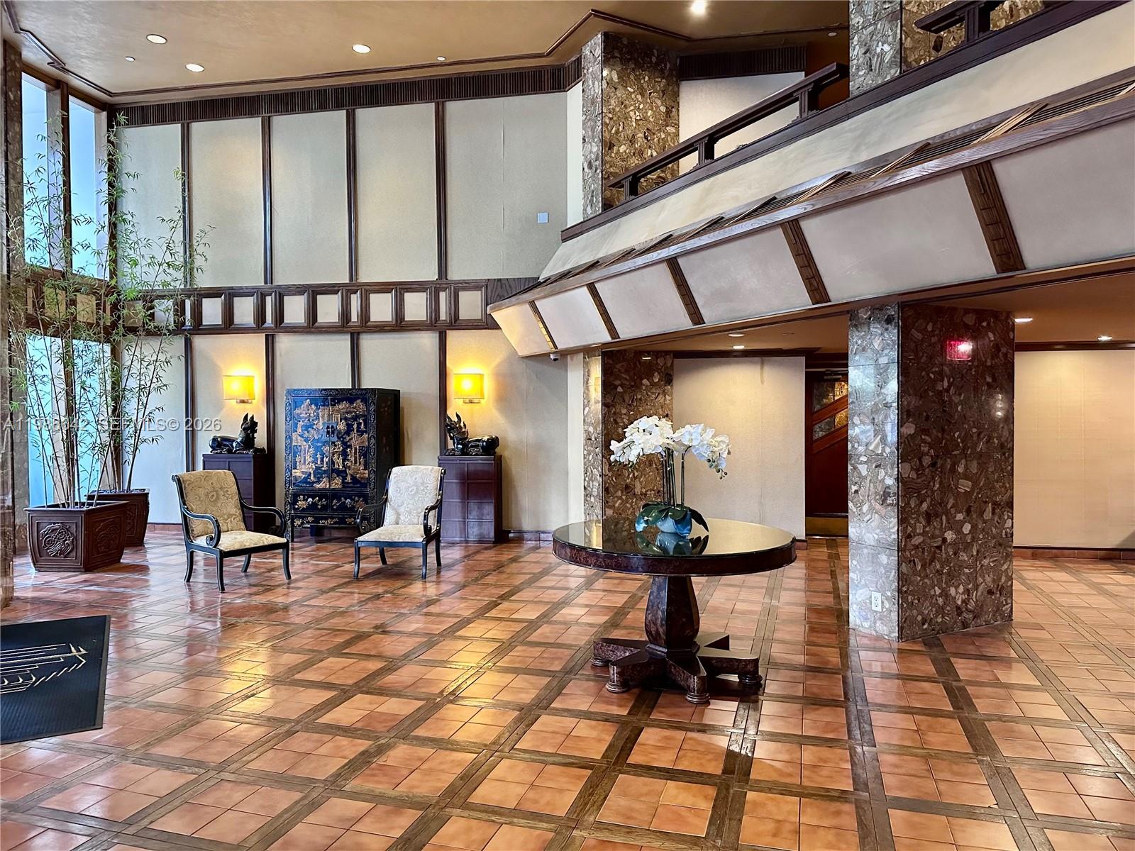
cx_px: 568
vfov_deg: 56.8
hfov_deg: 71.6
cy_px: 426
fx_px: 787
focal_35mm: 24
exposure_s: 1/60
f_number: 1.78
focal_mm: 6.86
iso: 640
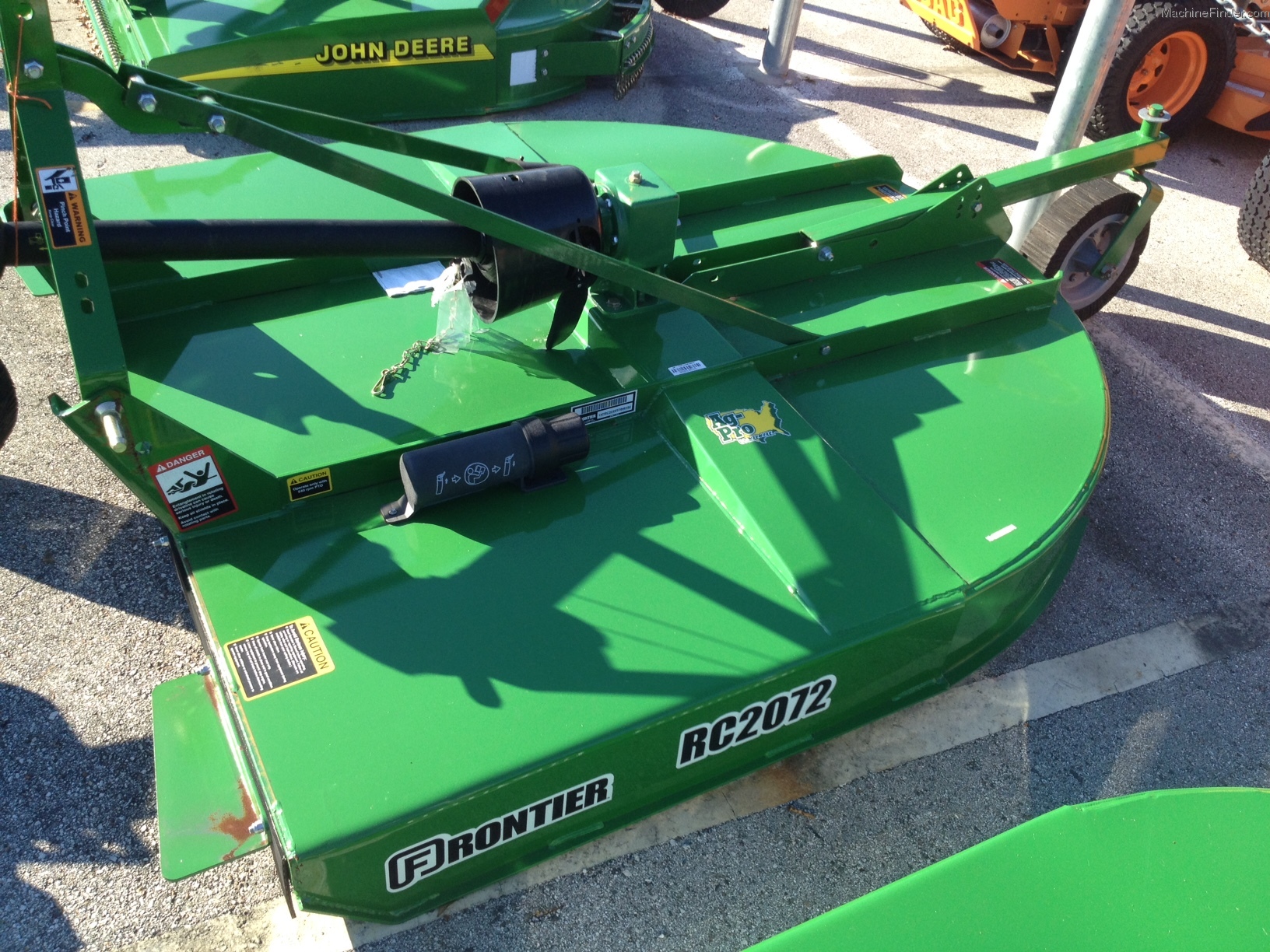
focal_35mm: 35
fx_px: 1284
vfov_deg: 40.7
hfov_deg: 52.6
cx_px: 635
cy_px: 476
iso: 50
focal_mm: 4.28
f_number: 2.4
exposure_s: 1/400
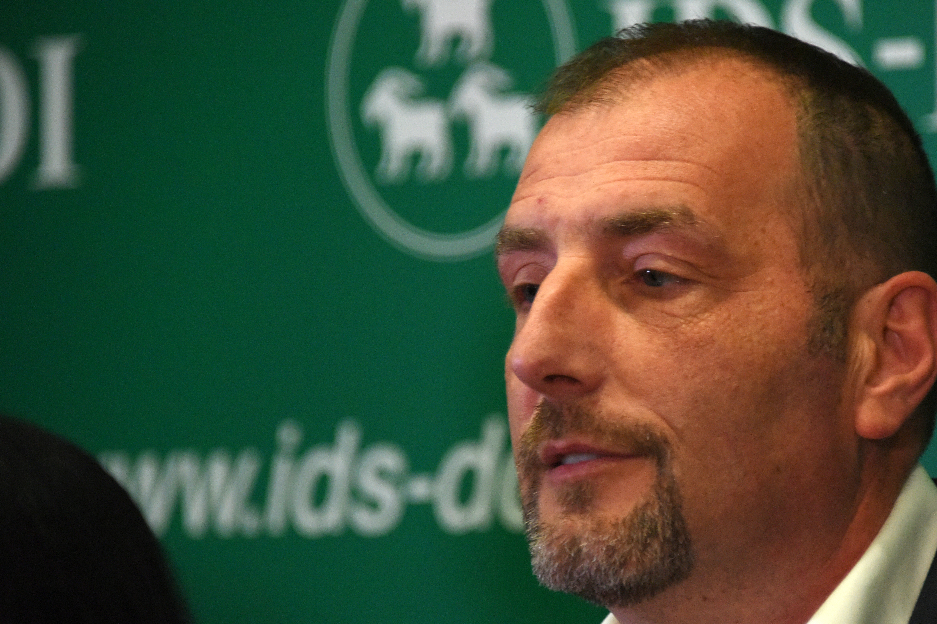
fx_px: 11164
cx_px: 587
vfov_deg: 3.2
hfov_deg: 4.8
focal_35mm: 429
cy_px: 371
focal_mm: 300
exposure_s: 1/160
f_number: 5.6
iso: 2500
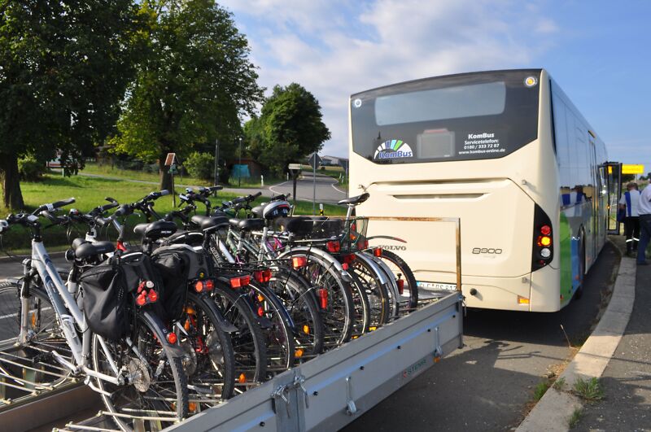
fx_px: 488
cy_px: 216
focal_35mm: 27
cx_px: 326
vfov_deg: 47.8
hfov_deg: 67.5
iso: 200
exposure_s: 1/200
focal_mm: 18
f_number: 11
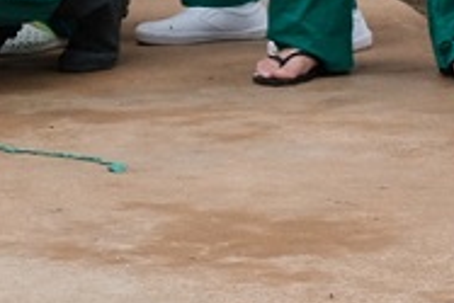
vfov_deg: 6.1
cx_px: -159
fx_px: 2751
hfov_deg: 9.3
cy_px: -354
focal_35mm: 218
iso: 1000
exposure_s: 1/200
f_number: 6.4
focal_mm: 32.9
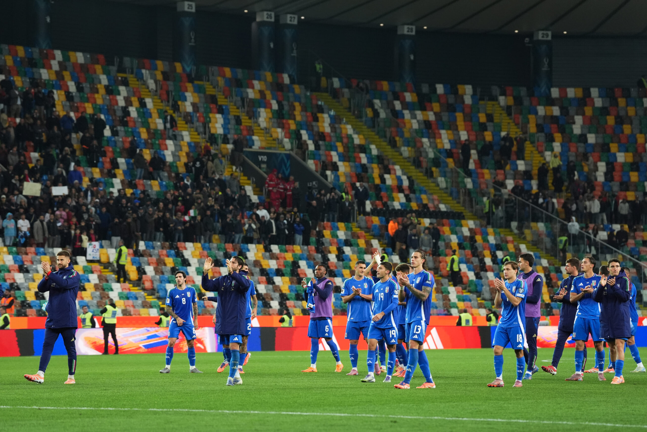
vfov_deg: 10.8
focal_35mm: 127
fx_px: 2282
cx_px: 324
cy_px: 216
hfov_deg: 16.1
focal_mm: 127
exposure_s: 1/1600
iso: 3200
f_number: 3.2
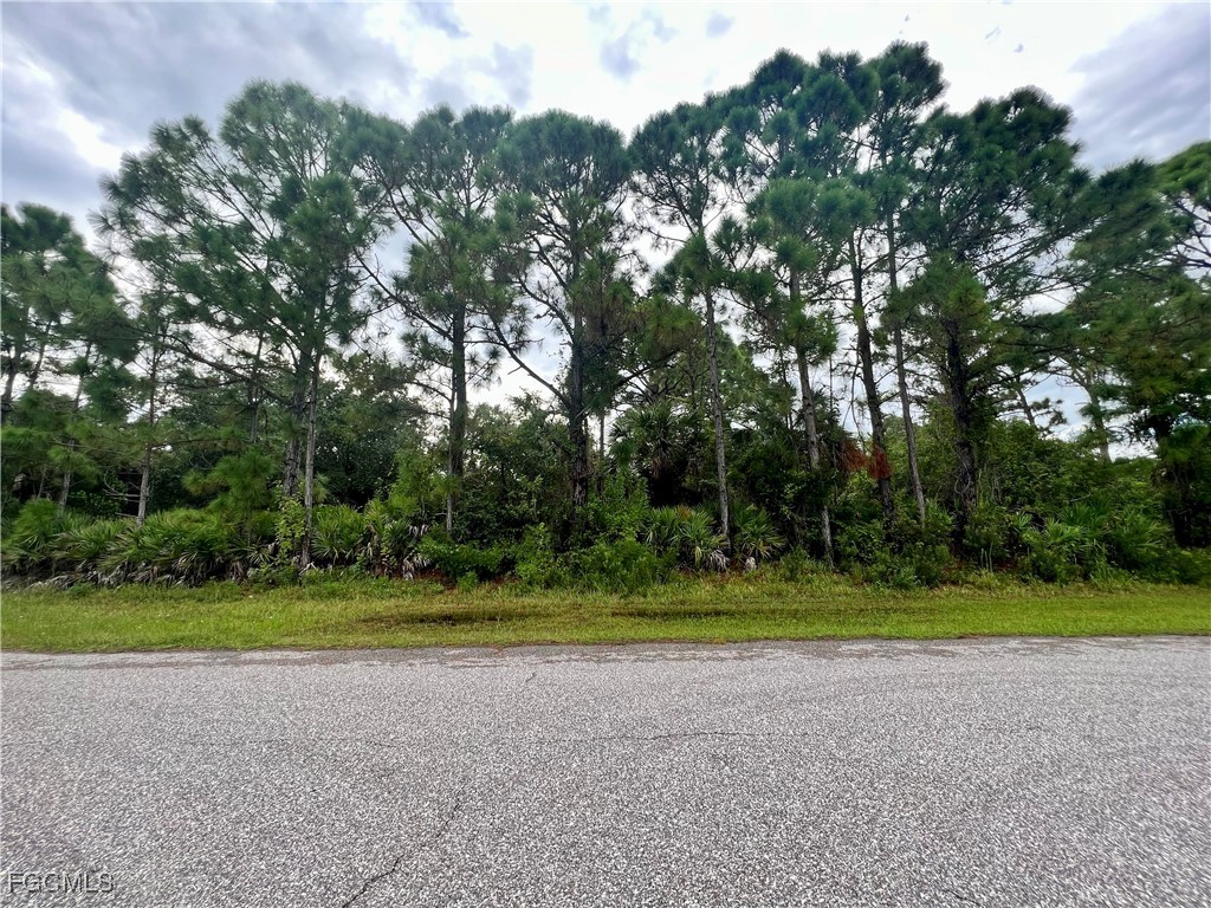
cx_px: 606
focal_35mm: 13
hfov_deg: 106.2
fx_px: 455
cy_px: 454
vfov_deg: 89.9
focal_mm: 1.57
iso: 32
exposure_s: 1/318
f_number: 1.8
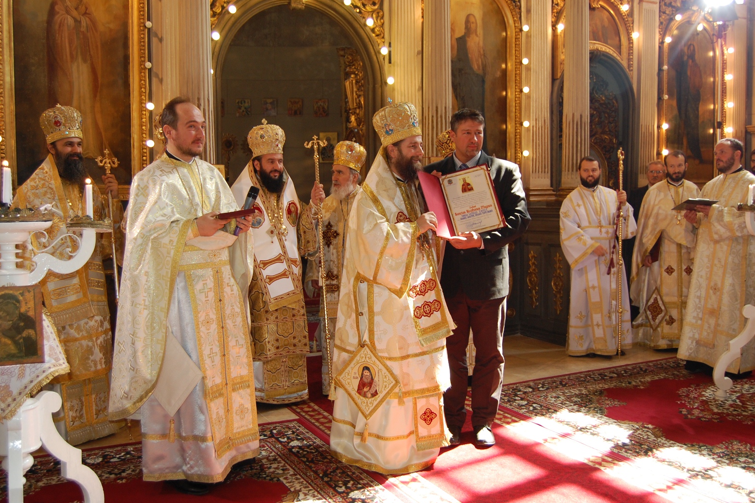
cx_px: 371
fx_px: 745
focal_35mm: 36
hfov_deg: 53.8
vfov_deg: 37.3
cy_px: 250
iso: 400
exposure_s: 1/80
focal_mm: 23
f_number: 3.8
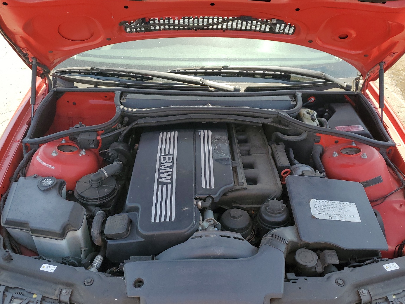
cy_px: 168
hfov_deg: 60.0
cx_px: 204
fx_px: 351
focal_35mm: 30
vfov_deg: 46.7
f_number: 1.5
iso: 50
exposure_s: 1/667
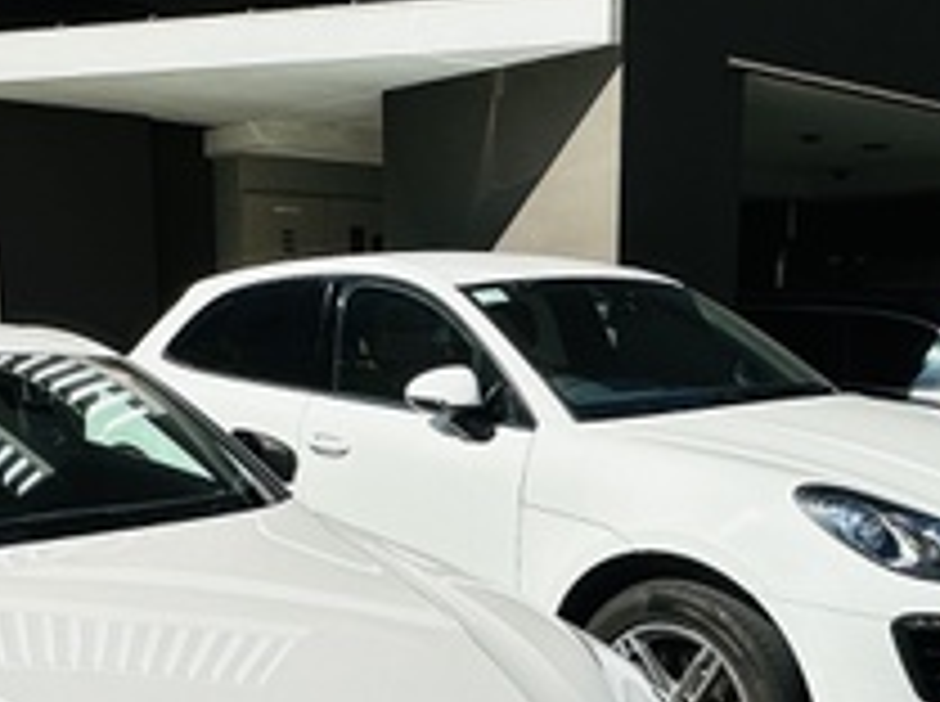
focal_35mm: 47
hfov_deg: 40.5
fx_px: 1274
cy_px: 533
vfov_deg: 30.2
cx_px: 423
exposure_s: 1/3509
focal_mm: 2.22
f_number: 2.2
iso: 50
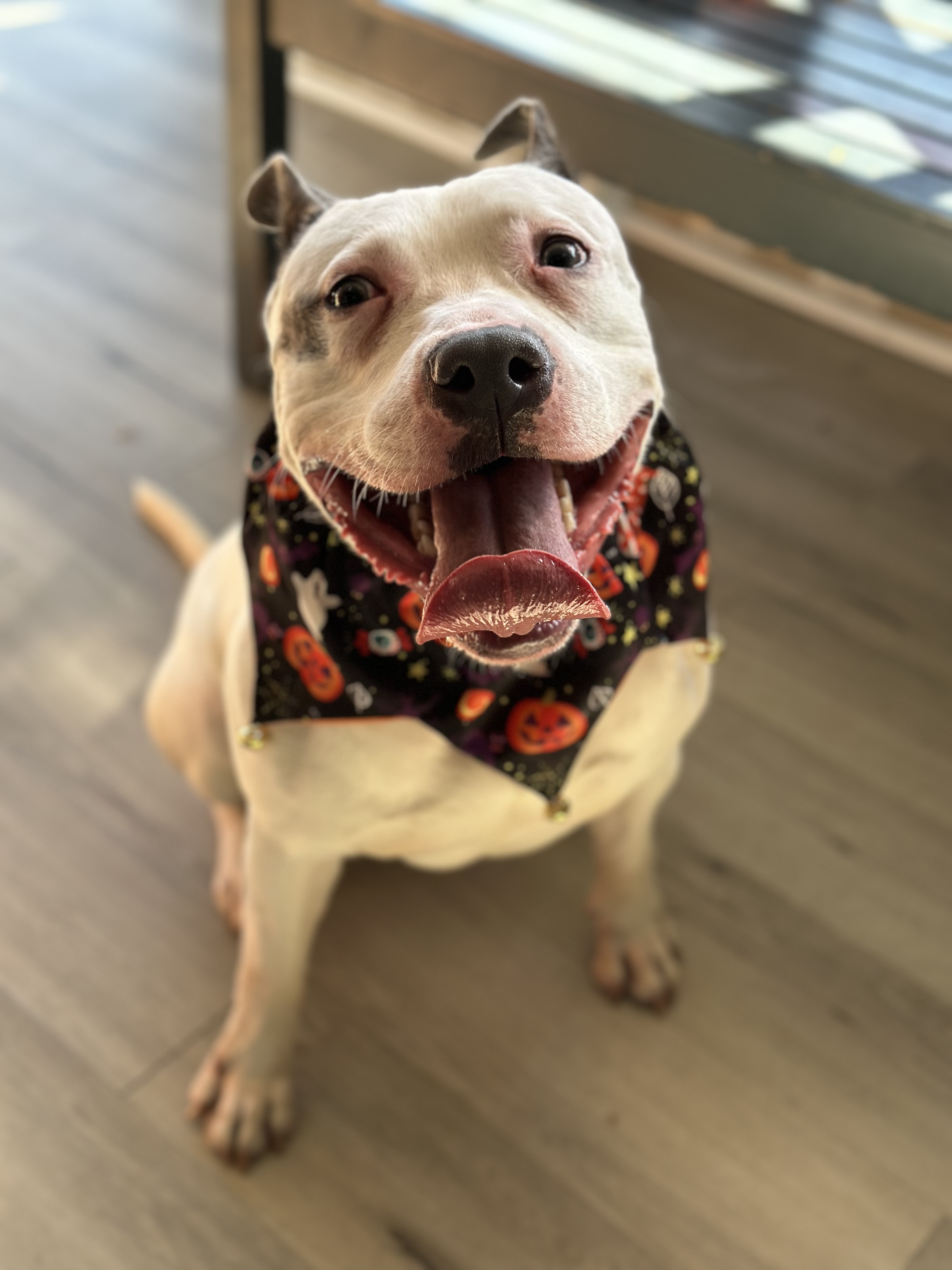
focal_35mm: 48
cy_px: 635
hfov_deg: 30.3
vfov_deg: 39.7
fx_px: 1760
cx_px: 476
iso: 80
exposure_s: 1/290
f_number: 1.78
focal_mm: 6.86
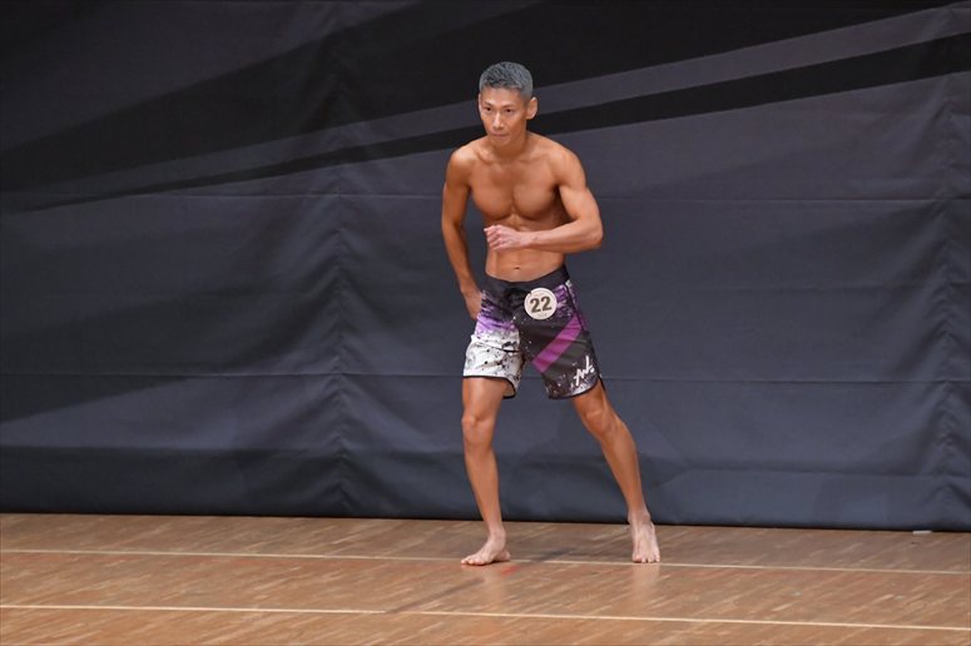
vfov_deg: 4.4
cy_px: 323
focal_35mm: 315
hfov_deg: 6.5
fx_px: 8492
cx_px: 486
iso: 6400
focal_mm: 210
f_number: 5.6
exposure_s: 1/400
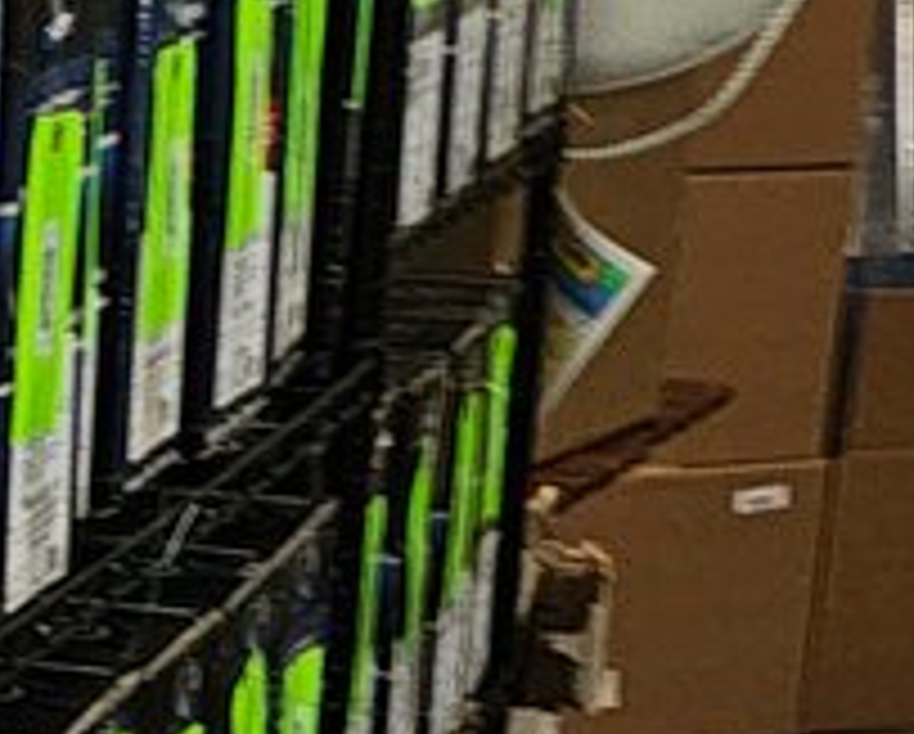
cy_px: 858
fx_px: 4524
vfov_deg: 9.2
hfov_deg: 10.4
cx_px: -1078
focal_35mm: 167
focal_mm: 6.3
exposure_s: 1/24
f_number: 1.7
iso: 125
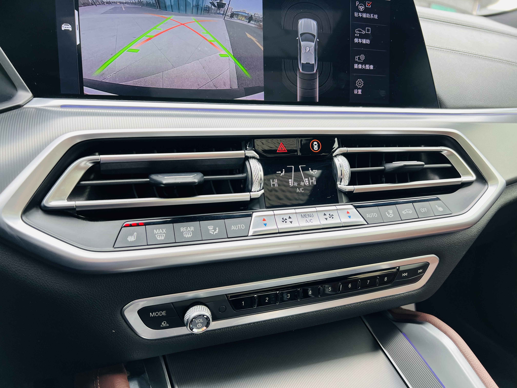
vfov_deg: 53.1
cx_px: 258
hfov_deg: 67.3
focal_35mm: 26
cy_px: 194
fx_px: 388
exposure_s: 1/121
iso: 50
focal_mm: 5.7
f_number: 1.5
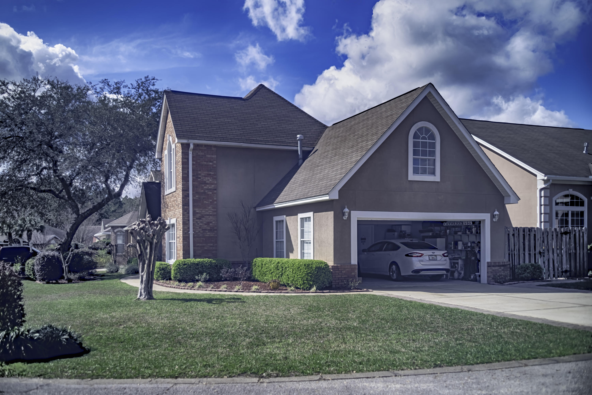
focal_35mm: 35
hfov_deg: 54.4
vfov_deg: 37.8
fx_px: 575
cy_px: 198
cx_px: 296
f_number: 3.2
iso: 50
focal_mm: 35
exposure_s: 1/160
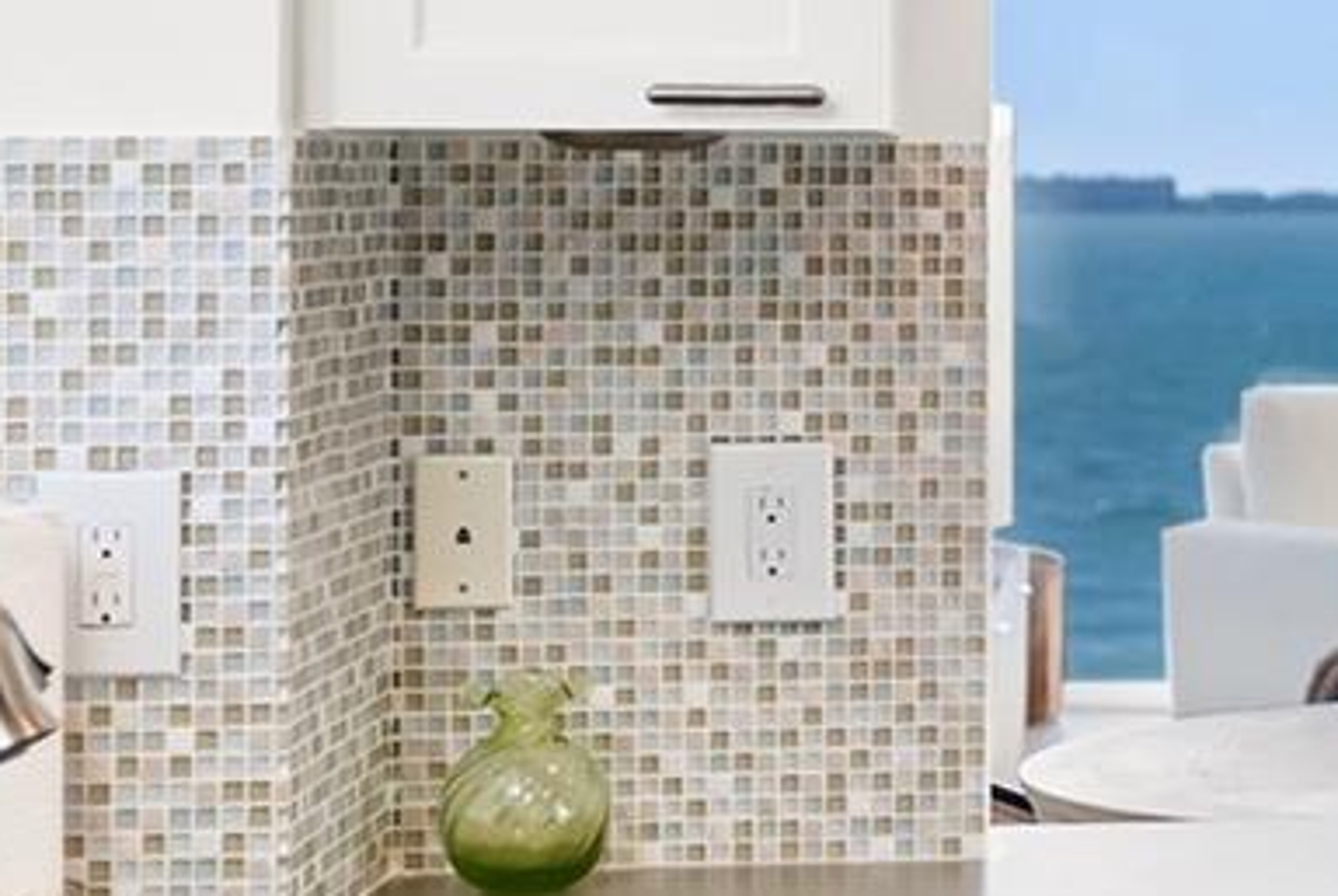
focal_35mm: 129
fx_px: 4800
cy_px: 547
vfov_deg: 10.7
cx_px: 2216
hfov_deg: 14.4
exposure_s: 1/40
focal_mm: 31
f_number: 2.8
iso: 125
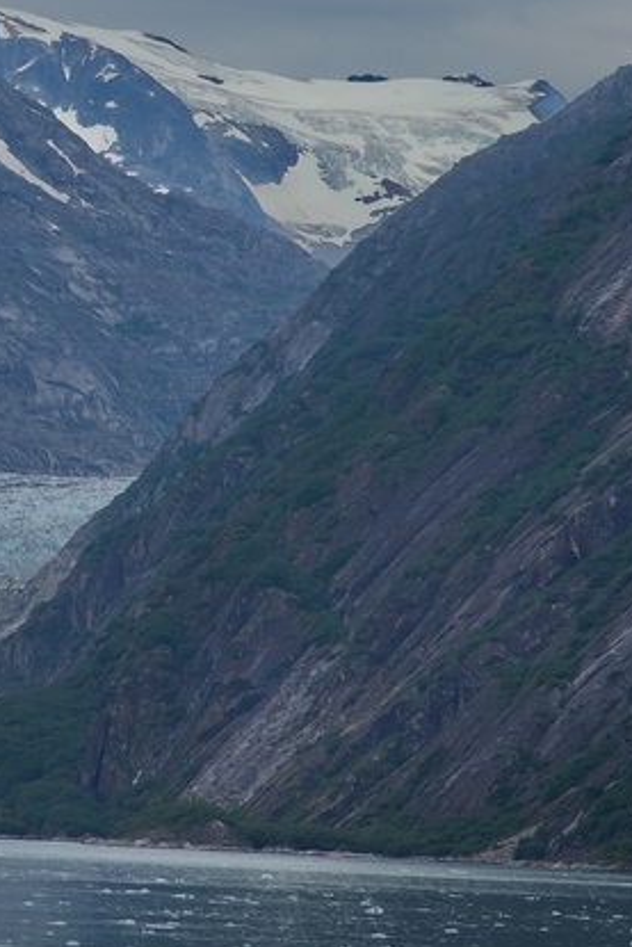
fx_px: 9734
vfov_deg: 5.6
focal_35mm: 370
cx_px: -306
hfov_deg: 3.7
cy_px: 237
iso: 100
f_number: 8
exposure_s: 1/250
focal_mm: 120
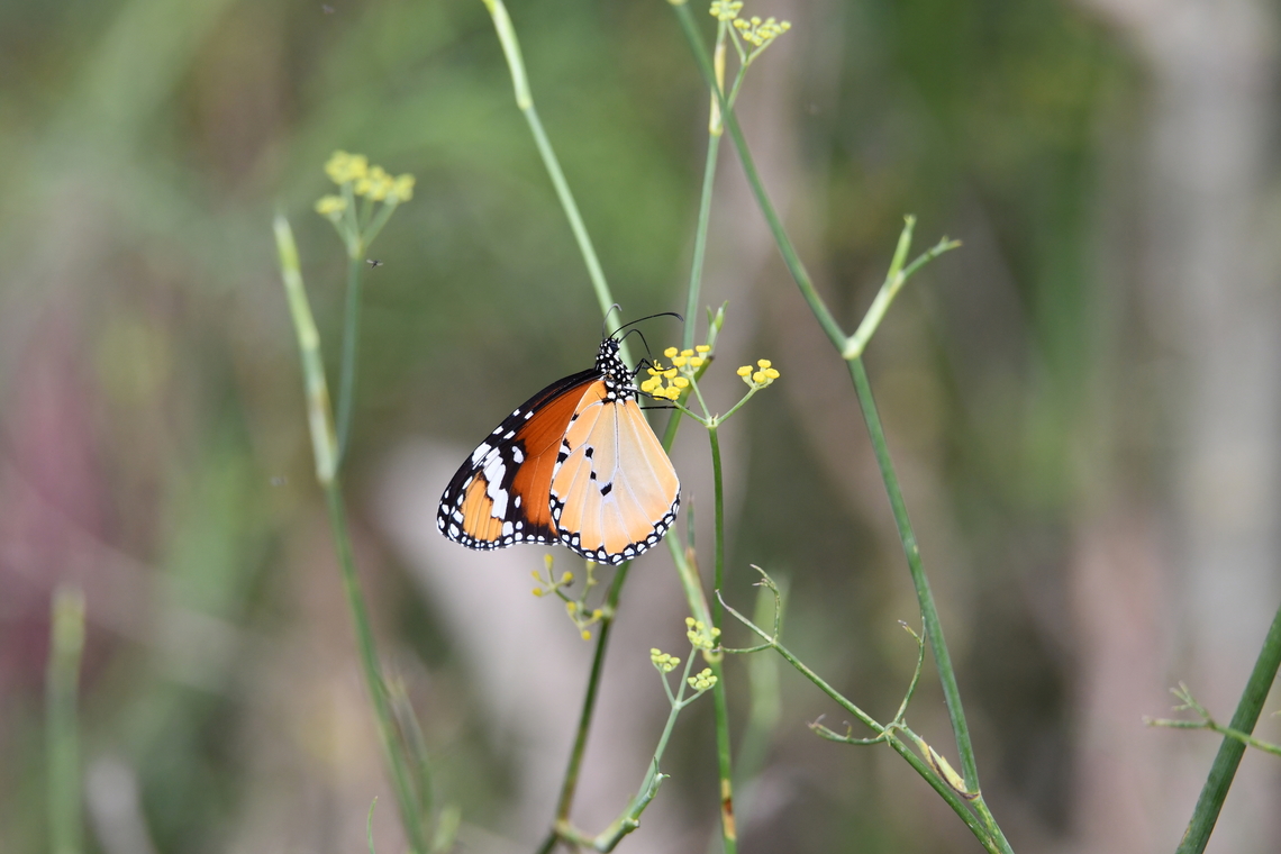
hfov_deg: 2.8
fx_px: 26152
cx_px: 640
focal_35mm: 735
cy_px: 427
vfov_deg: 1.9
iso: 640
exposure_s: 1/1000
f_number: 6.3
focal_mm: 490
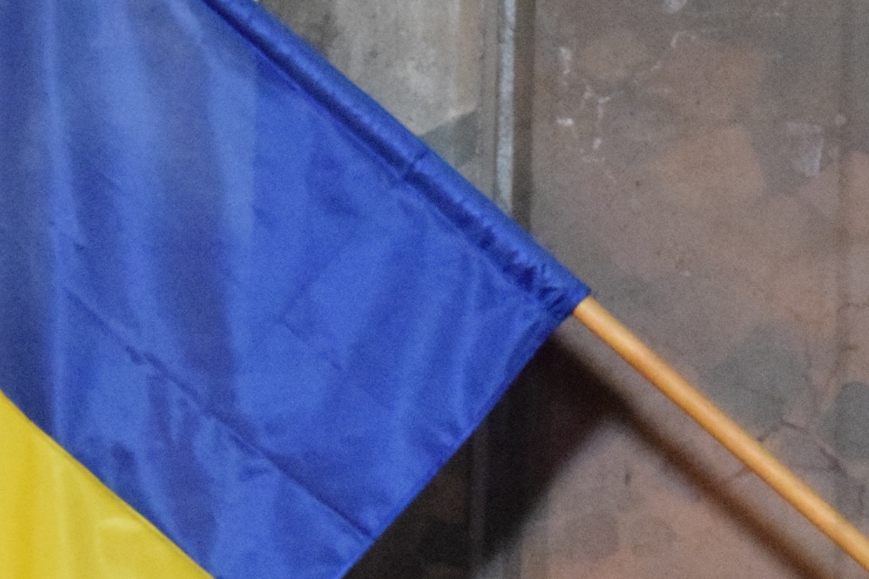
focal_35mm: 316
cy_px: 818
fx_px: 7626
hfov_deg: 6.5
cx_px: 1010
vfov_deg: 4.3
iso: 8000
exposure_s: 1/80
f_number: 5
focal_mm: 52
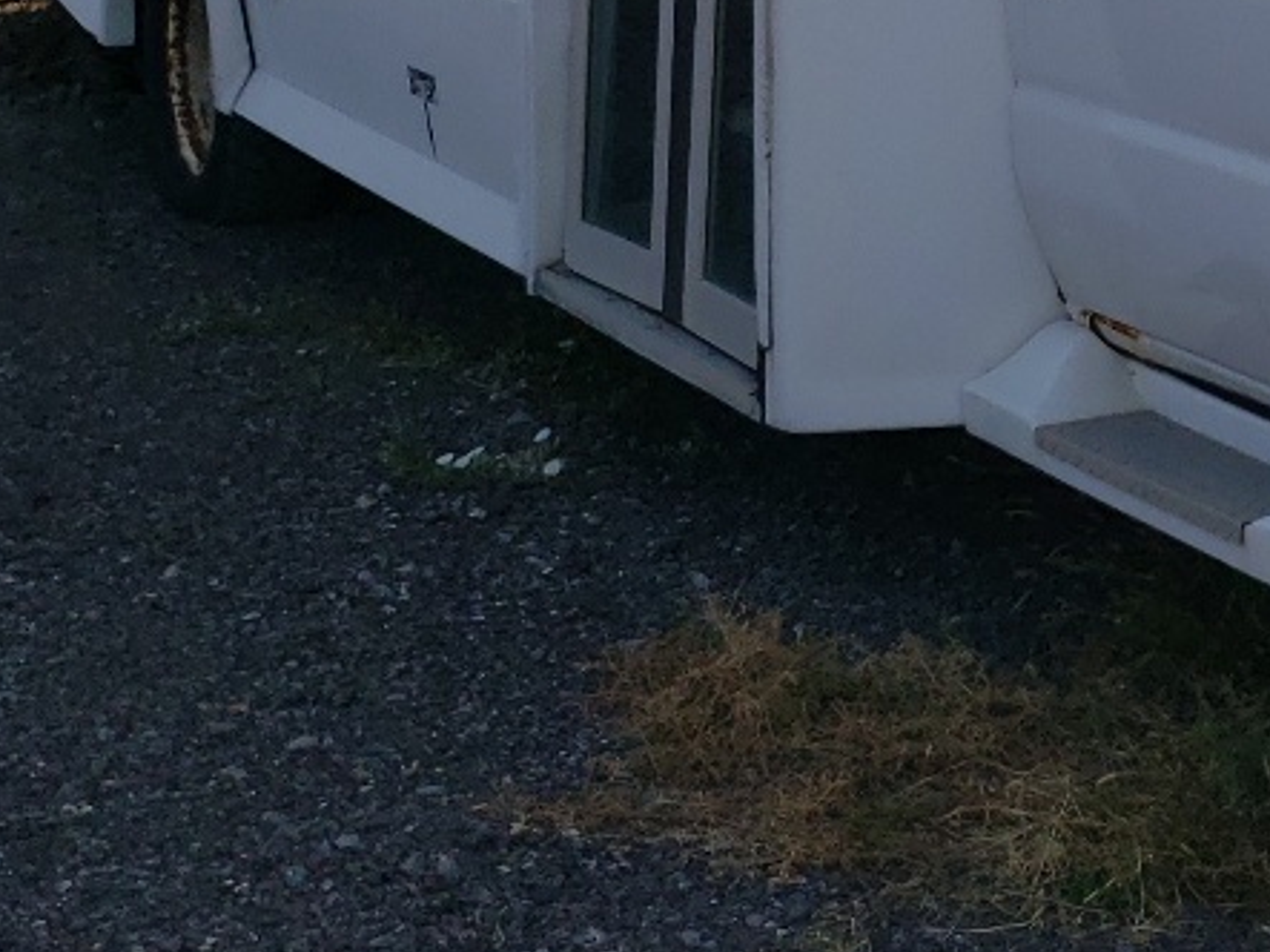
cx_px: 1651
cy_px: -227
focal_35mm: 94
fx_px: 3448
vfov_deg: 15.1
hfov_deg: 19.3
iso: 50
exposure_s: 1/5000
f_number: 1.5
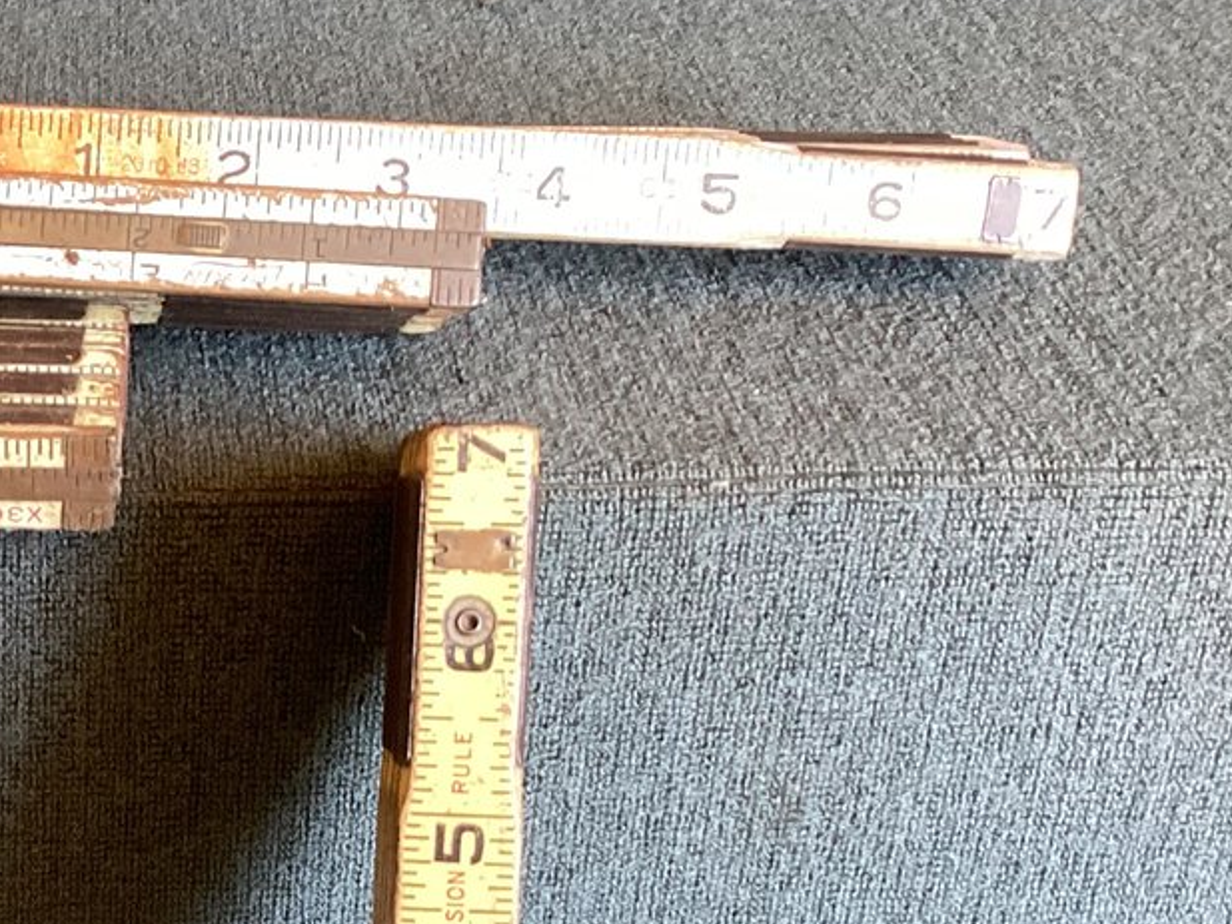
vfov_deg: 19.0
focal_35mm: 76
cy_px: 839
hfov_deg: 24.0
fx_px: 2705
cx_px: -121
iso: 200
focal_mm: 3.3
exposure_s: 1/50
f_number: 2.4
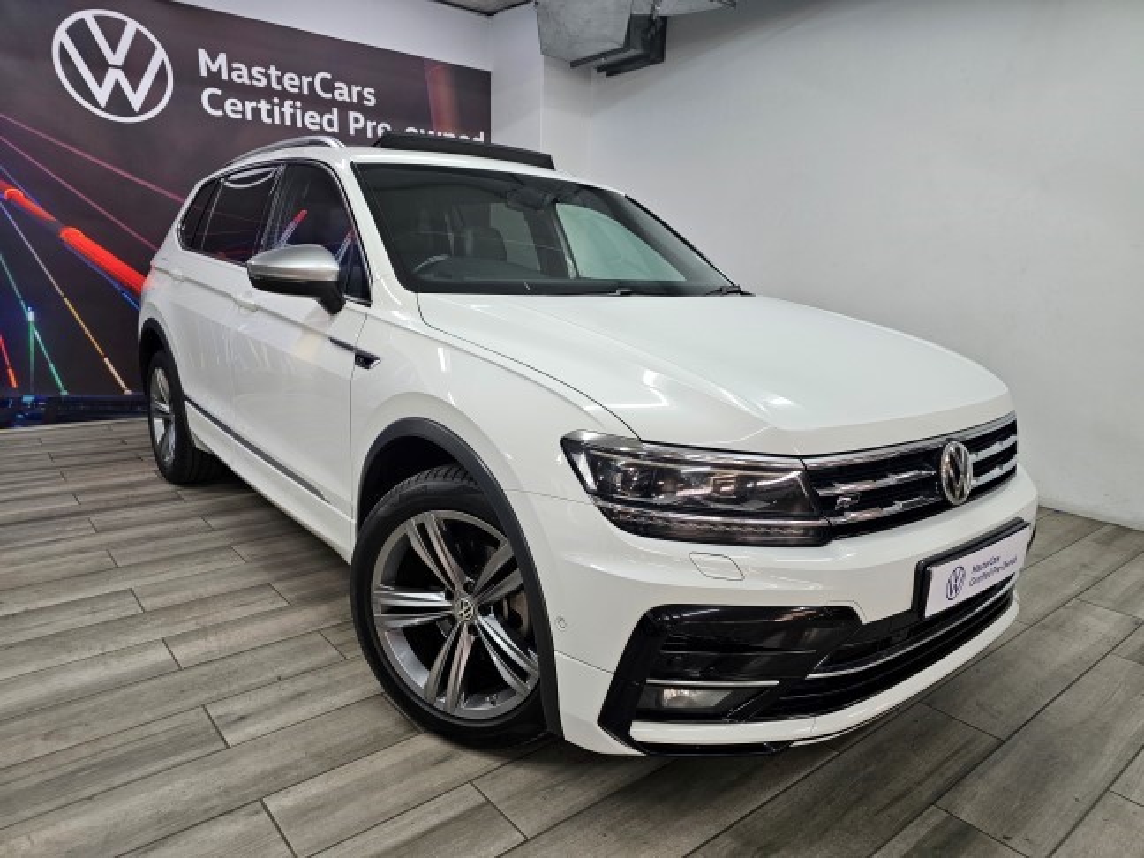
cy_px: 429
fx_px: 760
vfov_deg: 58.9
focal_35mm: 23
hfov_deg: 73.9
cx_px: 572
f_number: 1.7
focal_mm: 6.3
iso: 200
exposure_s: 1/100
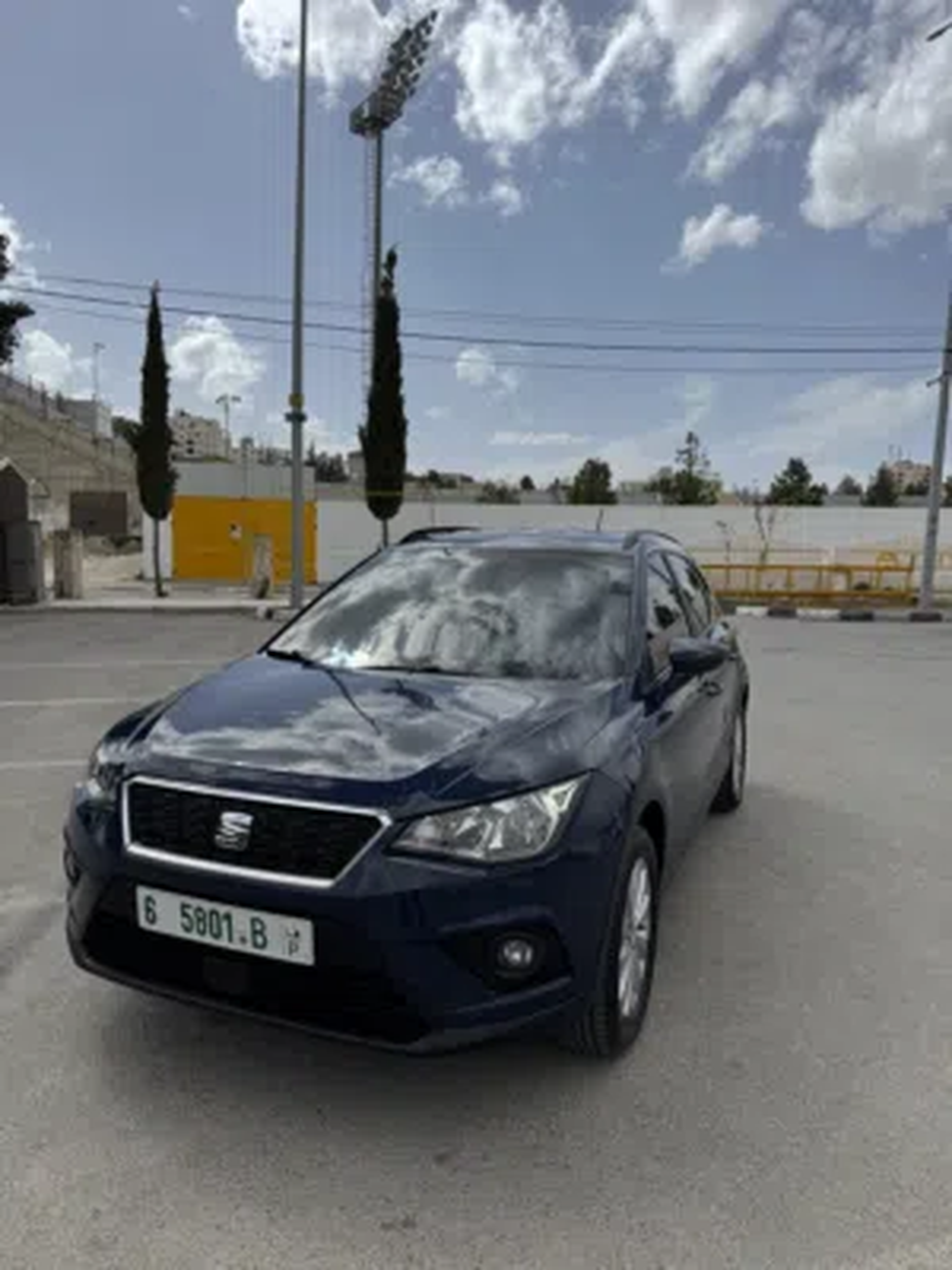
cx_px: 476
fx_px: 880
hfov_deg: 56.8
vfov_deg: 71.6
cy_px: 635
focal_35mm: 24
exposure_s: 1/7937
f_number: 1.78
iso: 80
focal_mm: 6.76
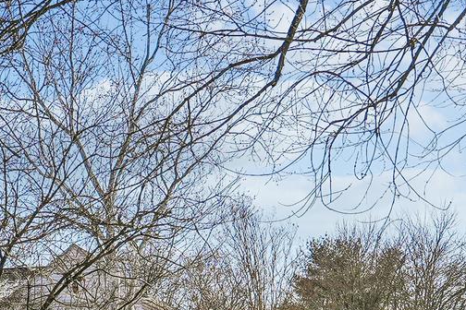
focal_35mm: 67
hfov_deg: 27.7
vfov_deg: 19.0
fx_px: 868
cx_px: -34
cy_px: 392
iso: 80
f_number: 5
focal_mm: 16.5
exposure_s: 1/200
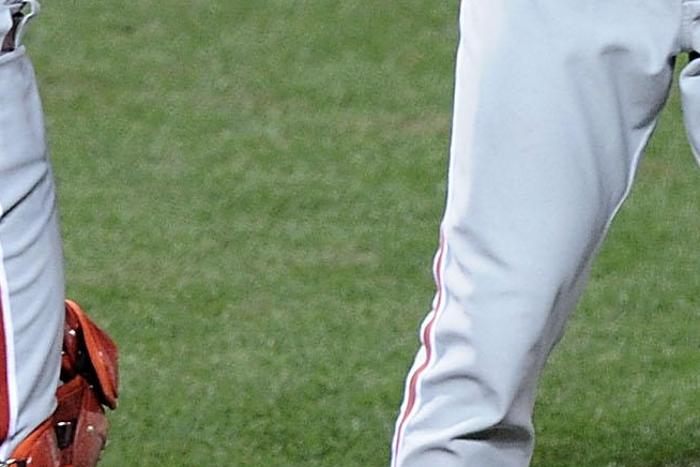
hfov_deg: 0.9
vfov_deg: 0.6
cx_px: 171
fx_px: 44583
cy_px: -43
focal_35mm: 2293
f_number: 4
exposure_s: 1/1000
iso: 4000
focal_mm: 500
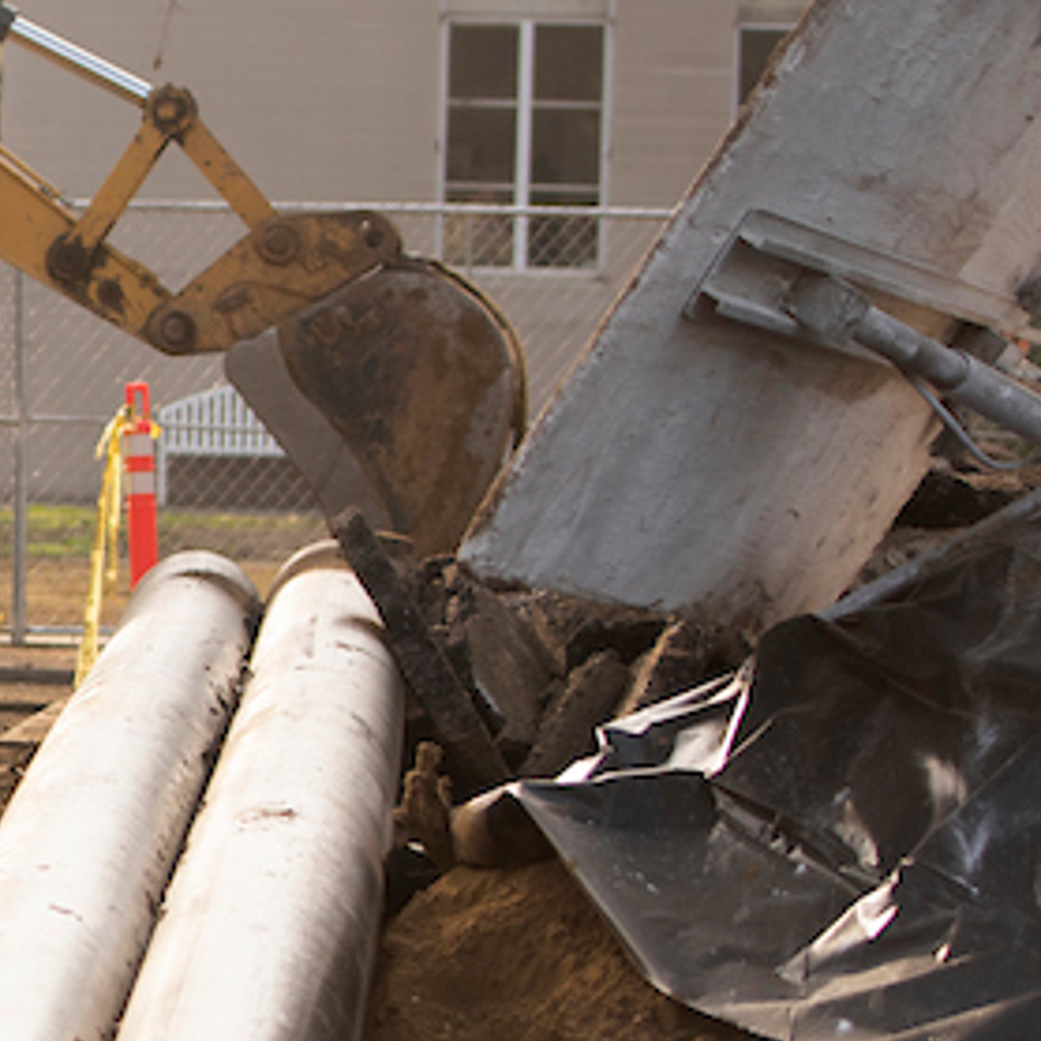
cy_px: 736
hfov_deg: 6.6
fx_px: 8744
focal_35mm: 257
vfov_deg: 6.8
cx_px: -1093
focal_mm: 70
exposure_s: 1/640
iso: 200
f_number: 2.8
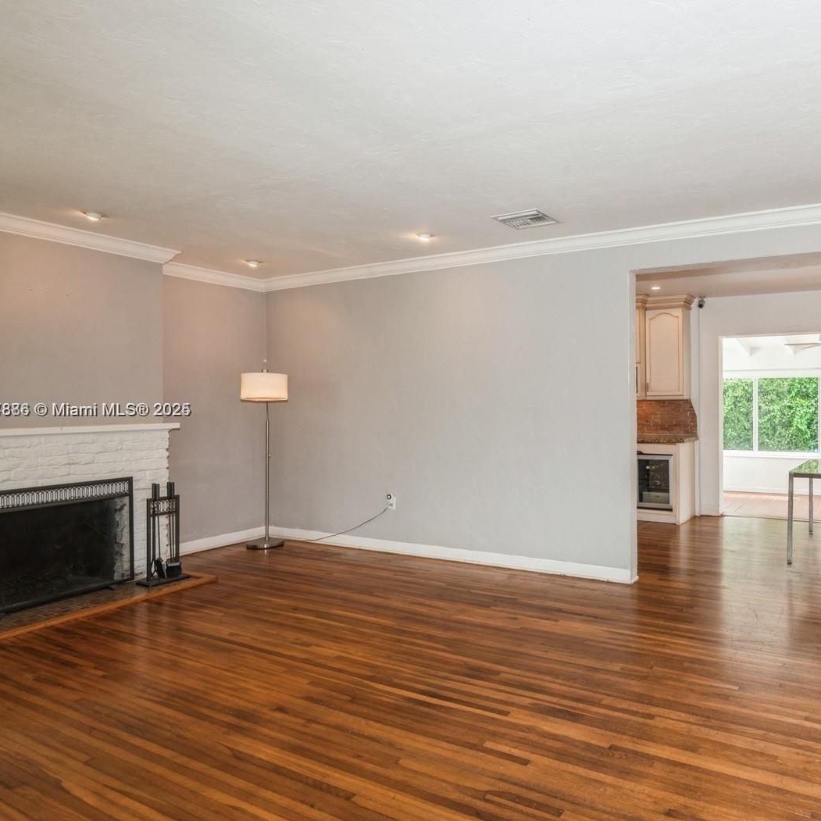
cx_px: 566
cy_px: 411
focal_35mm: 22
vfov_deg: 69.6
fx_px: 590
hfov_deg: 67.2
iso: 200
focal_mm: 17
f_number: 8
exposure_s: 1/20
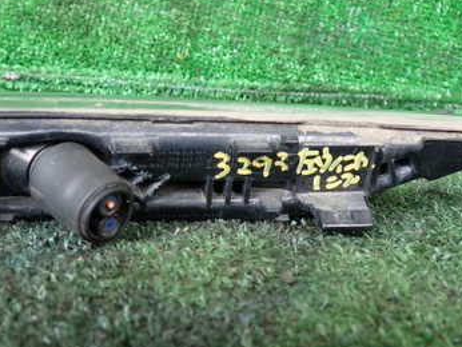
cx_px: 186
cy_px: 133
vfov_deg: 28.0
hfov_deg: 36.7
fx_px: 694
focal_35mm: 52
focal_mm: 5.4
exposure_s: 1/50
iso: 200
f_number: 2.3
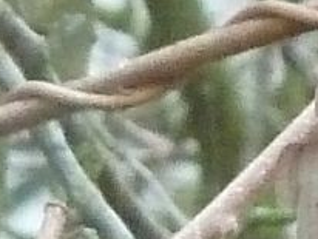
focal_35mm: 4132
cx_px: 387
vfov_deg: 0.4
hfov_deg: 0.5
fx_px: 38003
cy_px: -521
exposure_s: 1/60
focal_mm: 49.2
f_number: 4.9
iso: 400
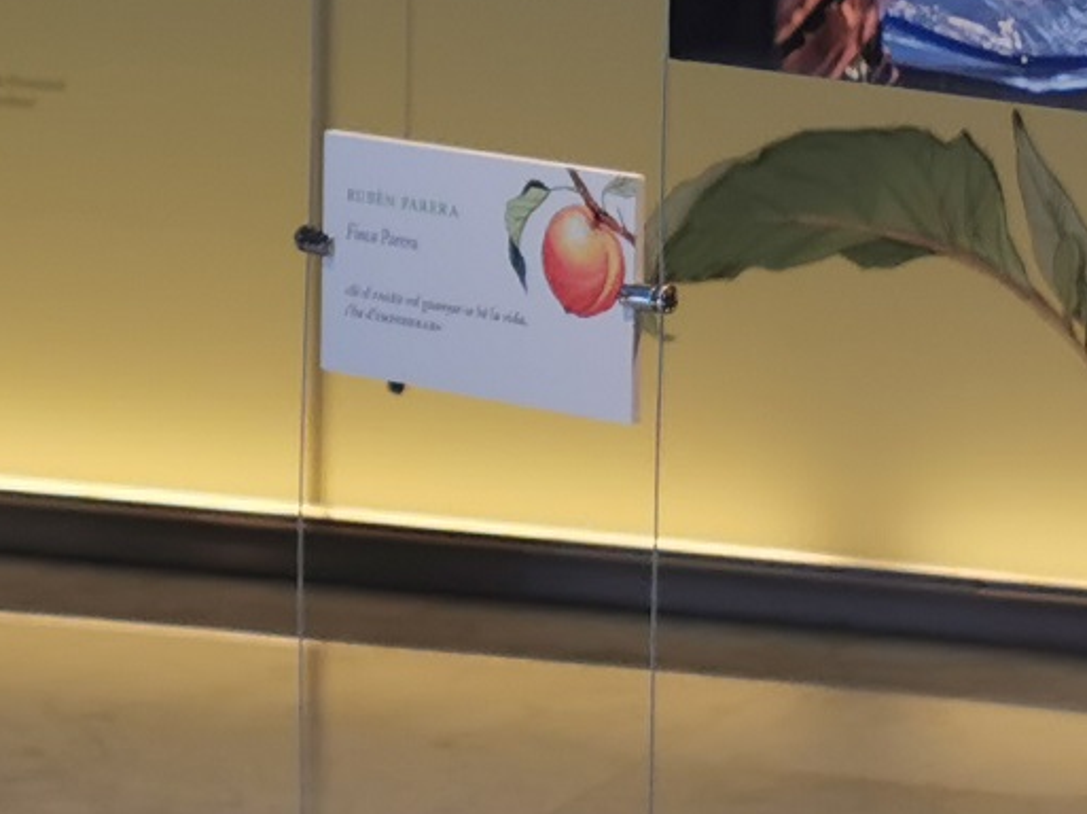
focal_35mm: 221
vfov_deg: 6.7
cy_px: 2
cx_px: 282
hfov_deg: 8.9
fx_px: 6935
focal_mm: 5.56
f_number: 1.6
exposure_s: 1/295
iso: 50
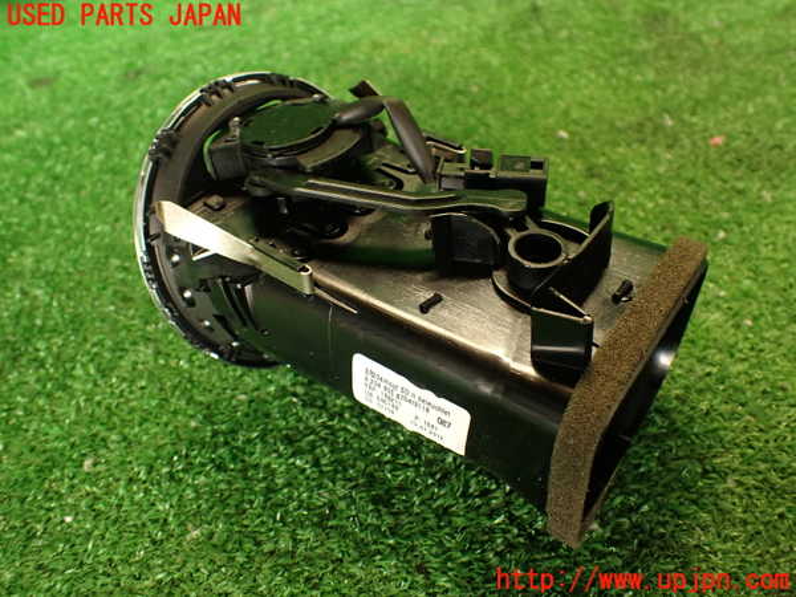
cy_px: 298
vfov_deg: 46.8
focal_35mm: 30
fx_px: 690
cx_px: 398
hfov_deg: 60.0
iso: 250
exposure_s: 1/30
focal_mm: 5.4
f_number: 2.3
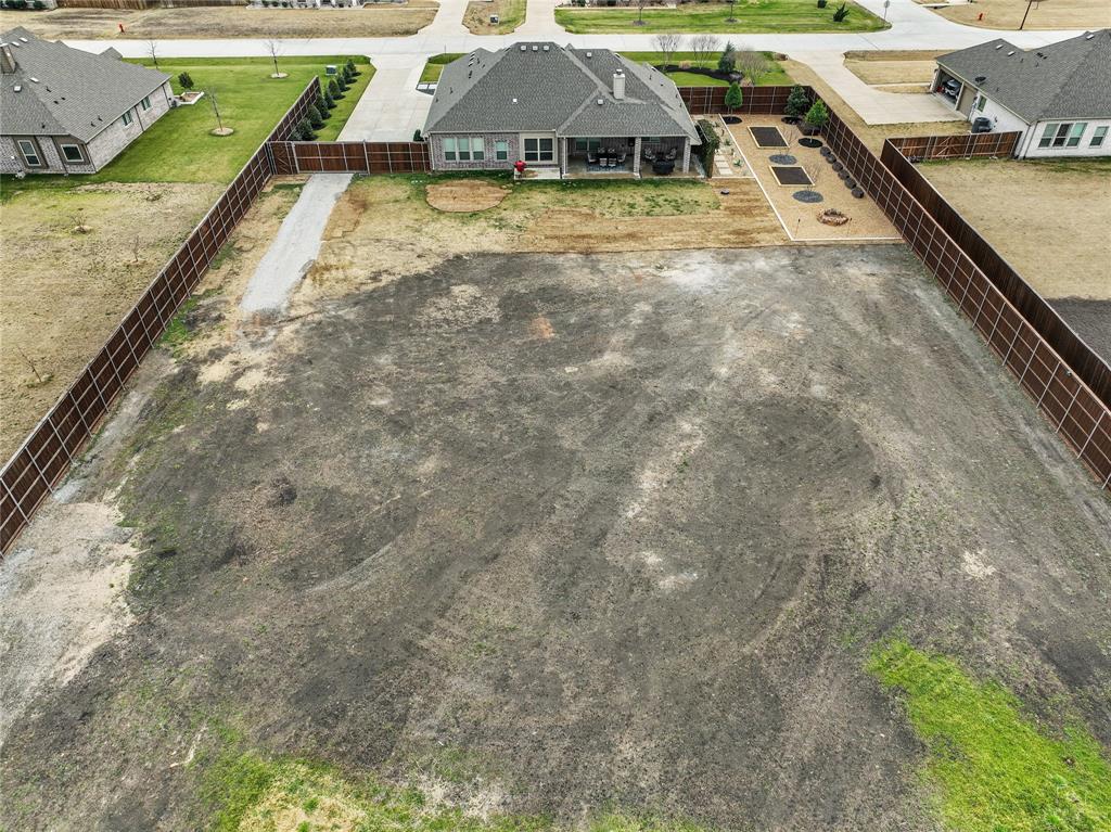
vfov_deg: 56.8
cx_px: 556
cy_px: 416
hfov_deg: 71.6
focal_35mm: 24
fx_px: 770
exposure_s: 1/400
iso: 100
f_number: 2.8
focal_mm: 12.29
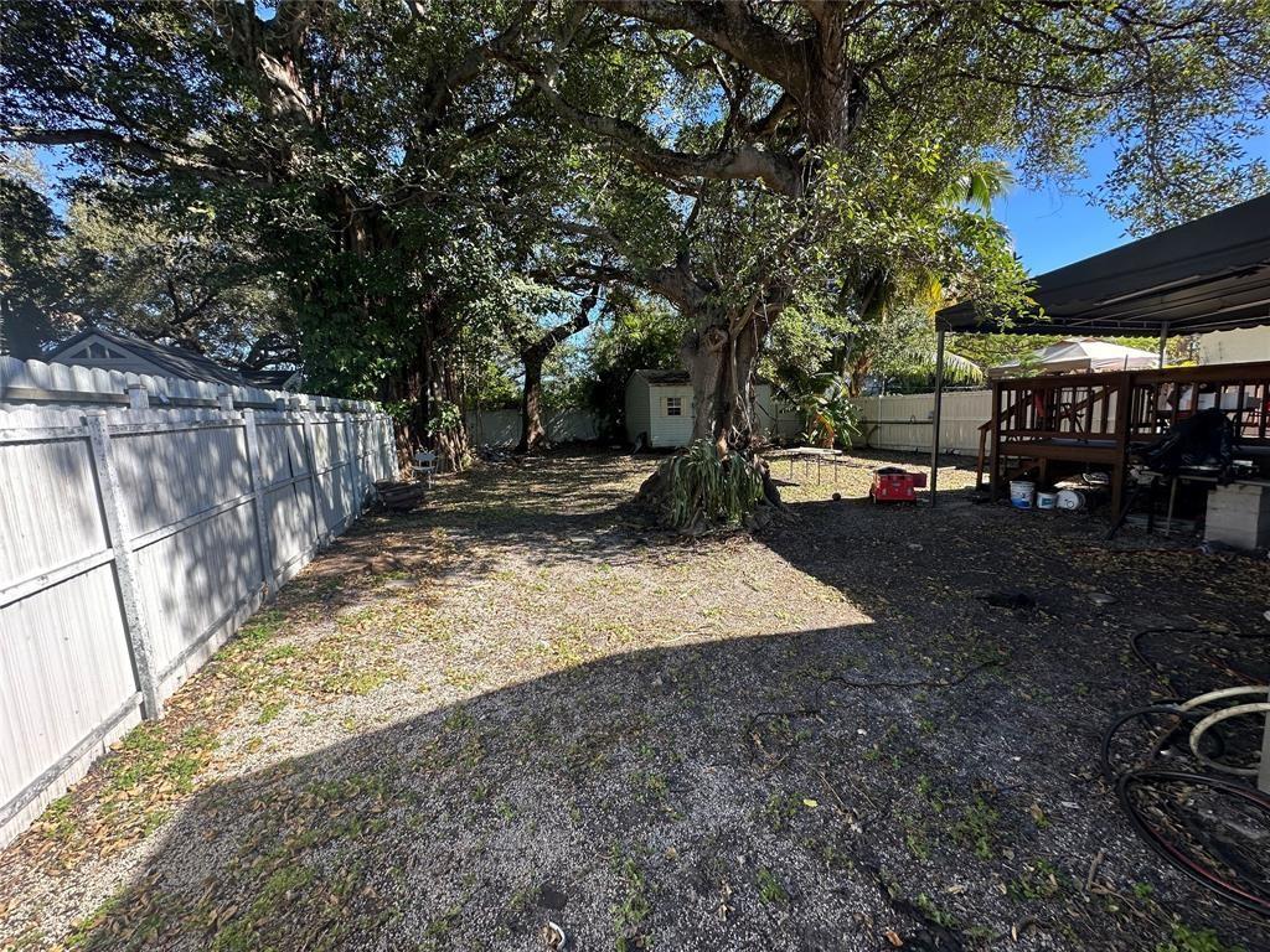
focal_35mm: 14
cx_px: 635
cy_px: 476
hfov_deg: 102.1
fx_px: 514
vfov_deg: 85.7
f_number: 2.2
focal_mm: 2.22
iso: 40
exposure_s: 1/485
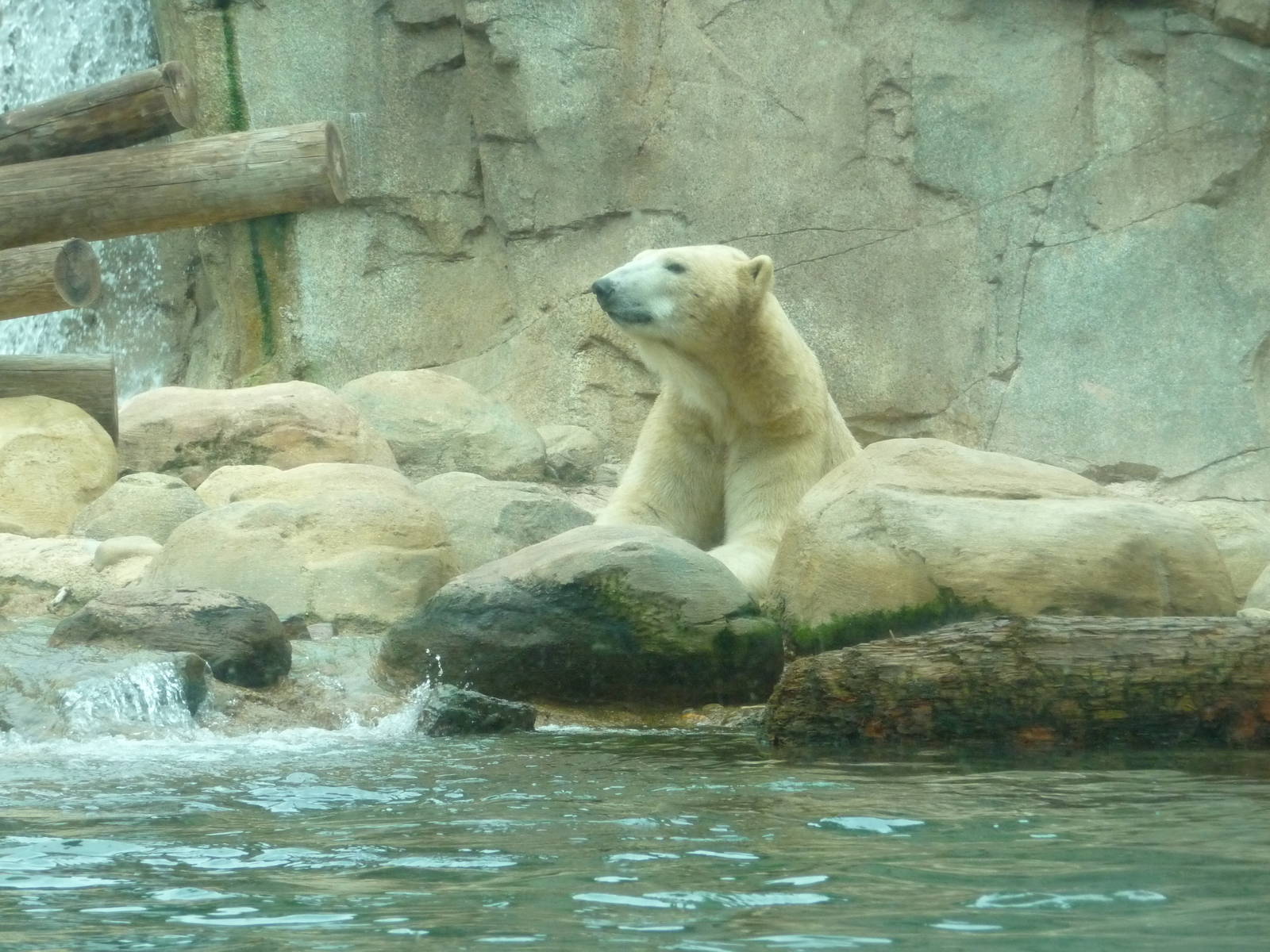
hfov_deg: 12.5
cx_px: 635
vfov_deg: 9.4
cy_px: 476
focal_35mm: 158
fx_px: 5797
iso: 400
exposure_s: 1/400
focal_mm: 27.1
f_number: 4.8
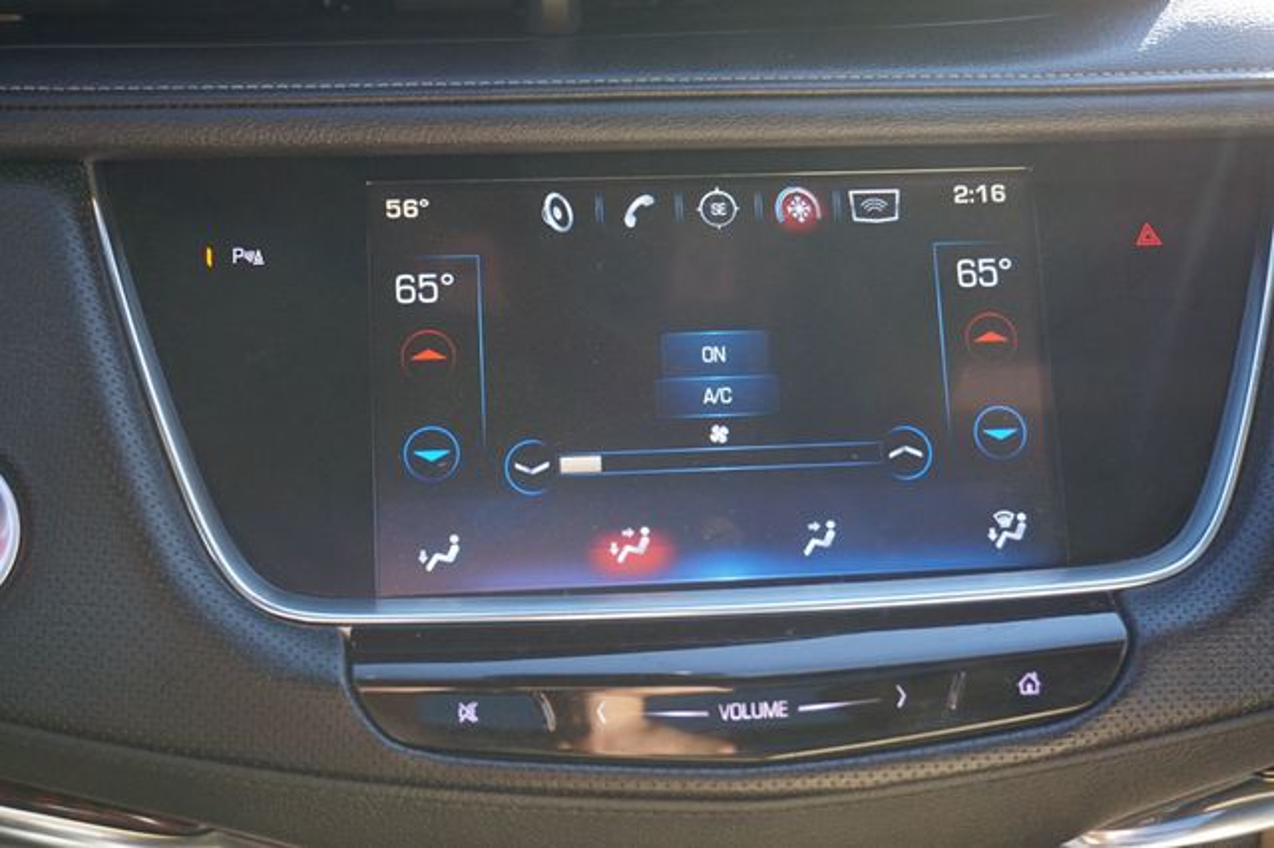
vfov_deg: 31.9
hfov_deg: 46.4
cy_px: 424
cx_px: 637
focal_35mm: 42
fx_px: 1486
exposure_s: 1/160
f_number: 4.5
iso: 640
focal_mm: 28
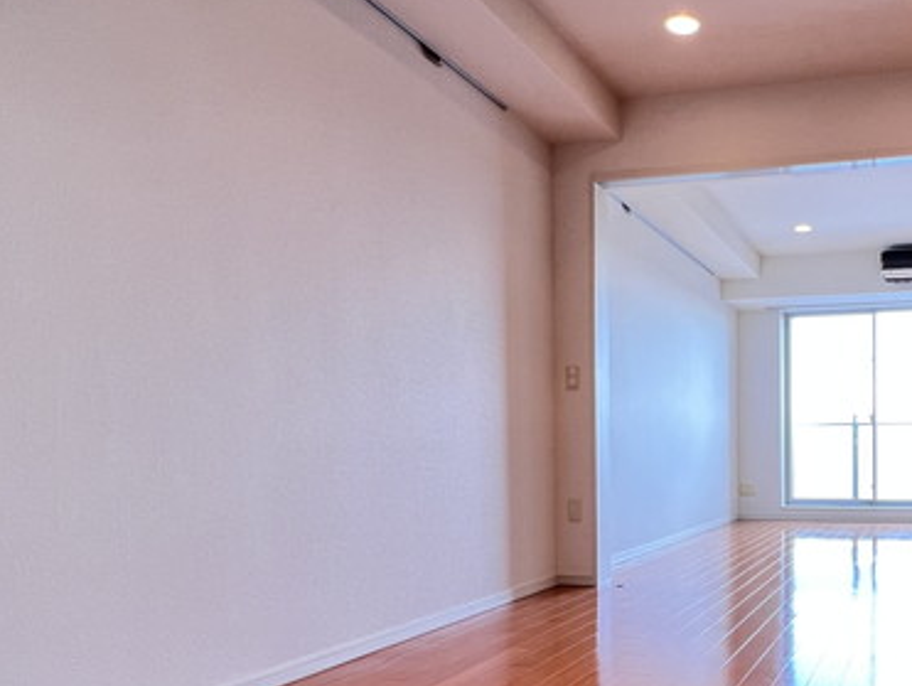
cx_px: 760
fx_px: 738
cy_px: 467
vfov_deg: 48.8
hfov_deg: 57.5
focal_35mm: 28
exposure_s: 1/100
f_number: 1.8
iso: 125
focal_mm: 1.57
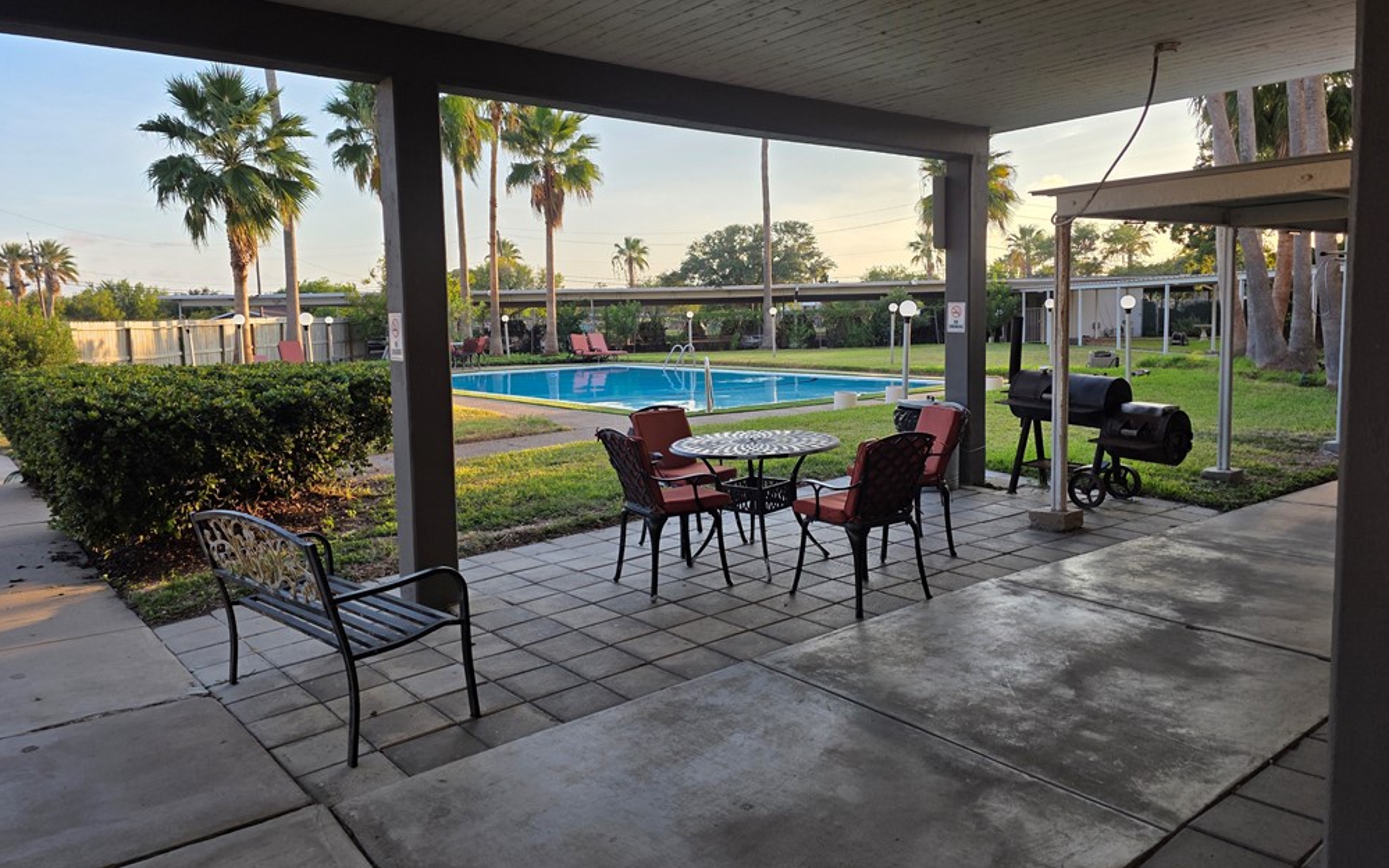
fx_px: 946
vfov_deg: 49.2
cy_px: 391
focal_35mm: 25
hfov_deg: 72.6
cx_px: 683
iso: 80
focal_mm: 6.3
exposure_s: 1/1358
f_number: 1.7
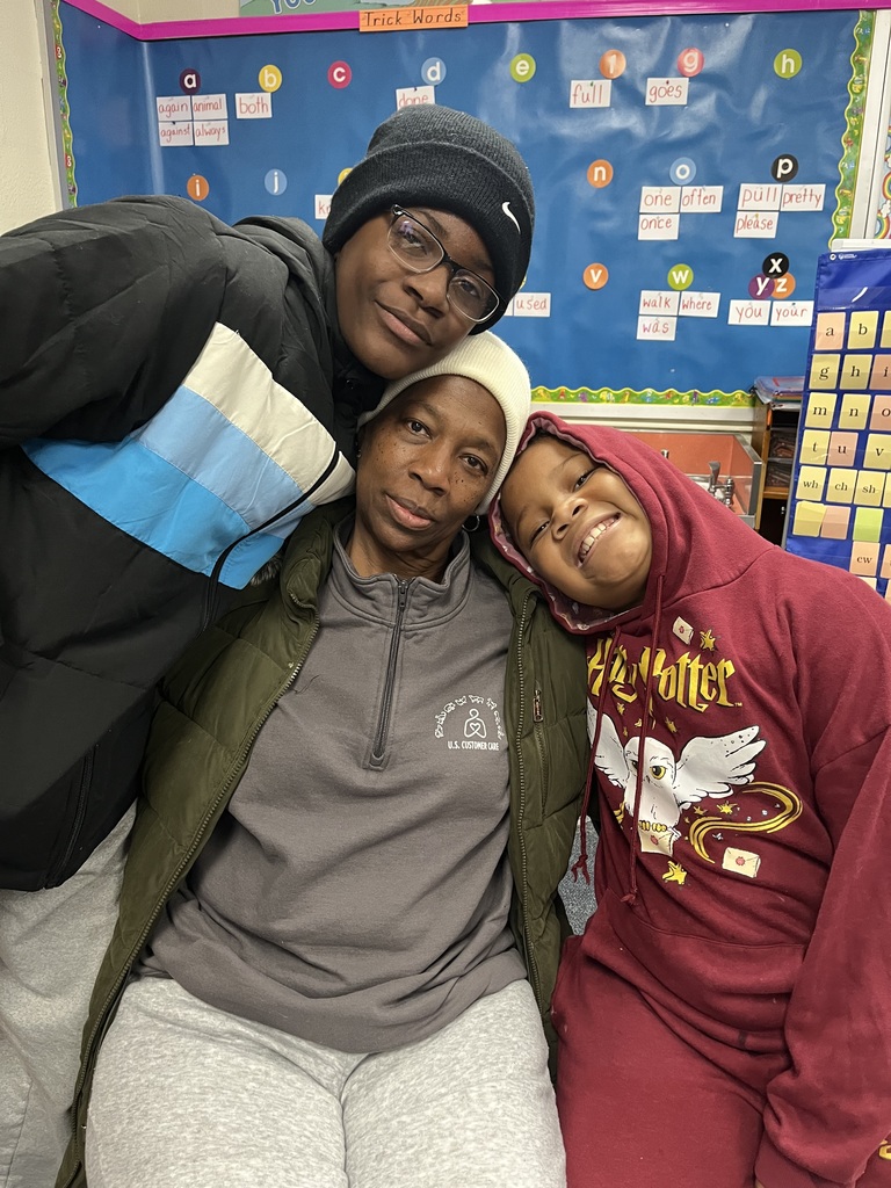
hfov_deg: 53.1
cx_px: 446
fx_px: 892
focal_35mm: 26
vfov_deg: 67.3
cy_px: 594
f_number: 1.6
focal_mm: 5.1
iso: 400
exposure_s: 1/60
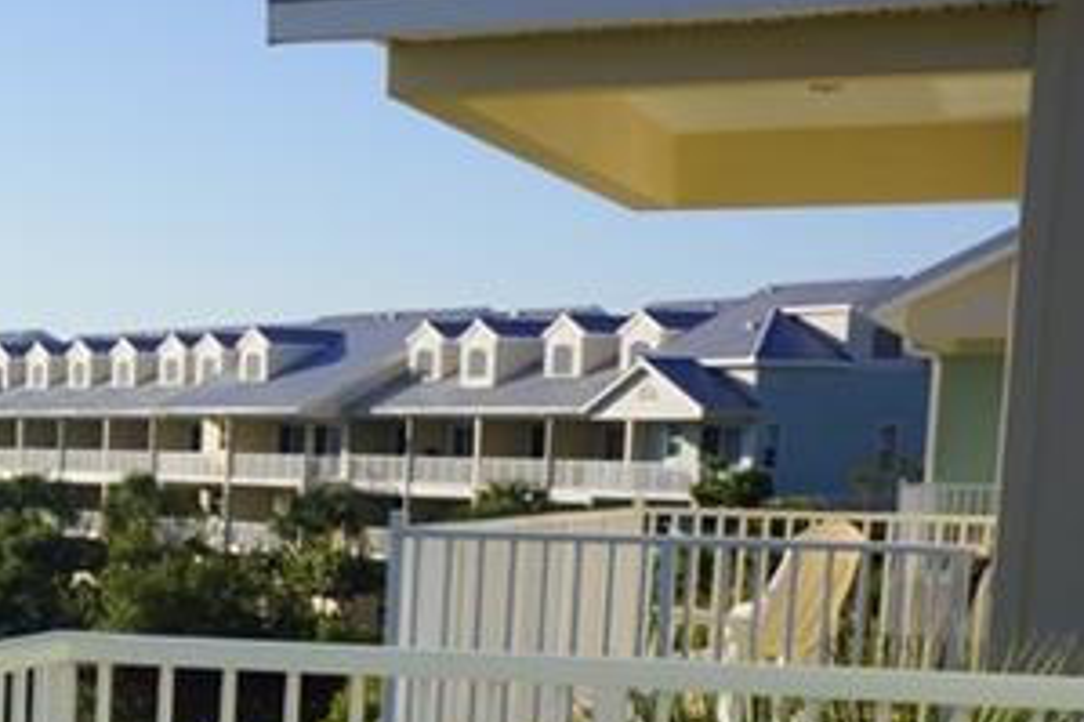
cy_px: 1025
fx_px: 2889
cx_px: -645
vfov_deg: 13.5
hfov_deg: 18.3
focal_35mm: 96
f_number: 13
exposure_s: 1/125
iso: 100
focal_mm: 19
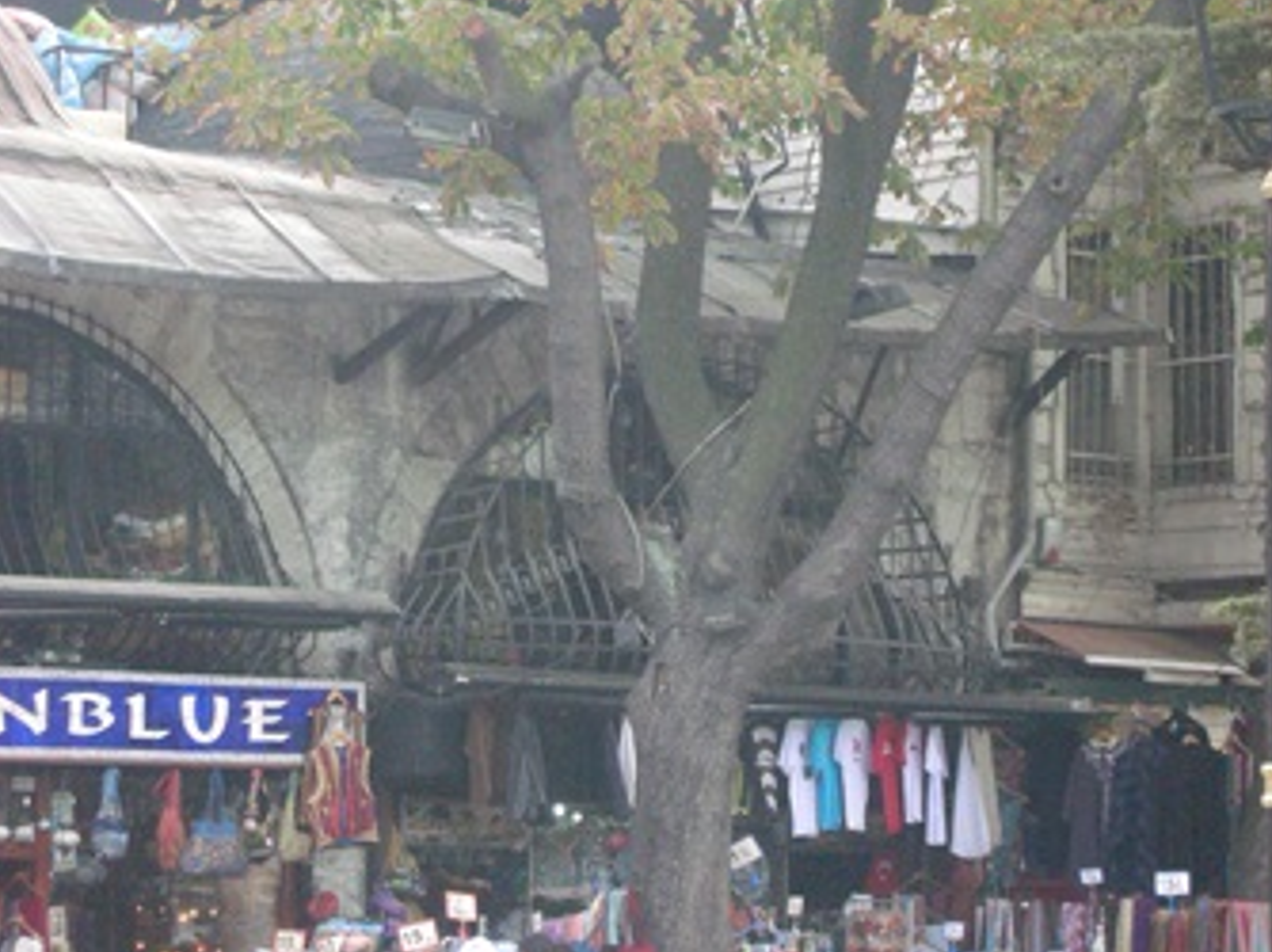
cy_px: 564
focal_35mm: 141
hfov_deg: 14.0
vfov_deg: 10.5
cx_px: 636
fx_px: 5177
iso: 400
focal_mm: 17.4
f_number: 5.4
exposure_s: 1/178
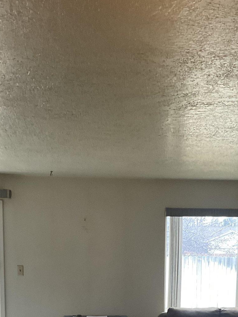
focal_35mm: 65
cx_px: 145
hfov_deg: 22.5
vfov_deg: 27.7
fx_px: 596
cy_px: 334
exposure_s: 1/60
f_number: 1.8
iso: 100
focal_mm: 3
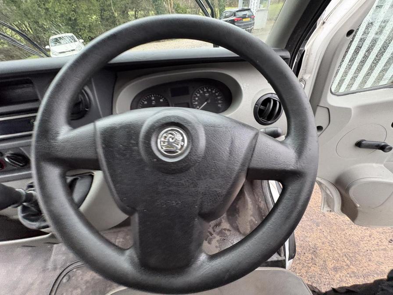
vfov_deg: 85.7
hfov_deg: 102.1
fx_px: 159
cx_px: 196
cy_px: 148
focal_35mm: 14
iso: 500
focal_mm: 2.22
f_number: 2.2
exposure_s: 1/60
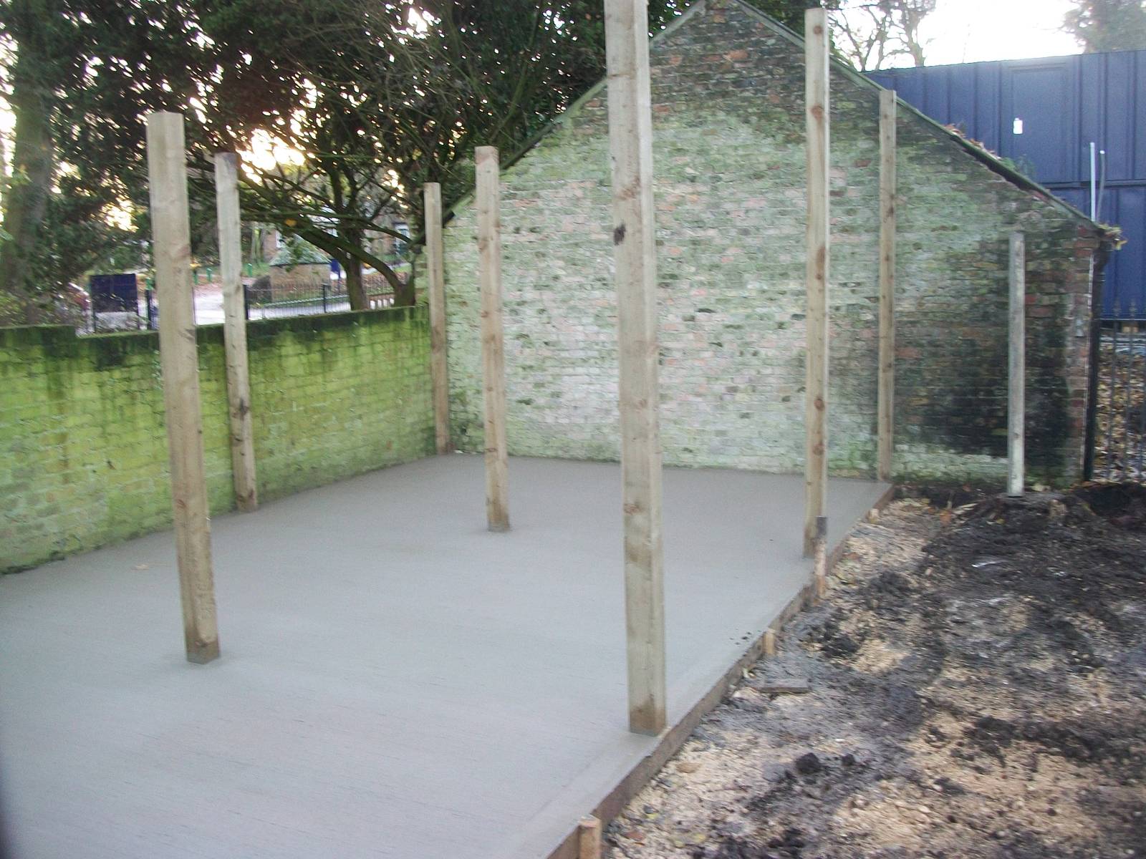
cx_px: 573
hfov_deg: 56.8
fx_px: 1059
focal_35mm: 32
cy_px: 430
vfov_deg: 44.2
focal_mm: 5.7
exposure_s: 1/30
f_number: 2.9
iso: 136
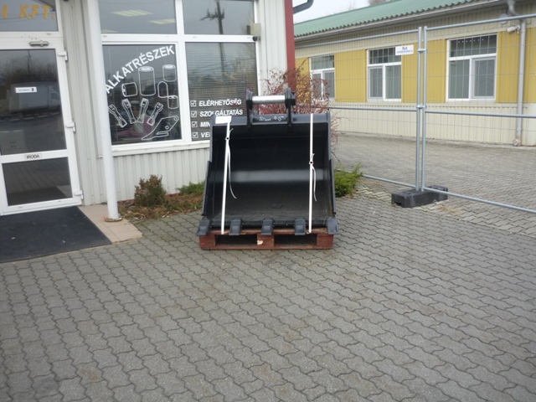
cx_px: 268
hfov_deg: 55.4
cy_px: 201
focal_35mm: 33
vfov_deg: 42.9
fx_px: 511
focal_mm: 5.5
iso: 100
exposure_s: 1/200
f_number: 2.8
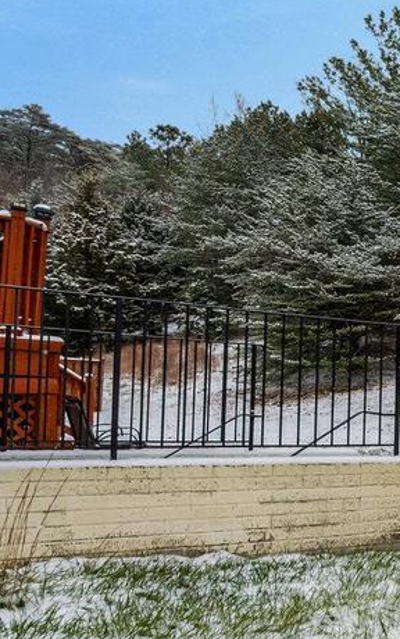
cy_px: 404
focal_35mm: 51
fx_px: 888
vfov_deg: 39.3
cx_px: 851
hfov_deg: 16.8
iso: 1250
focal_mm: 16
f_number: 8
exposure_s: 1/1250
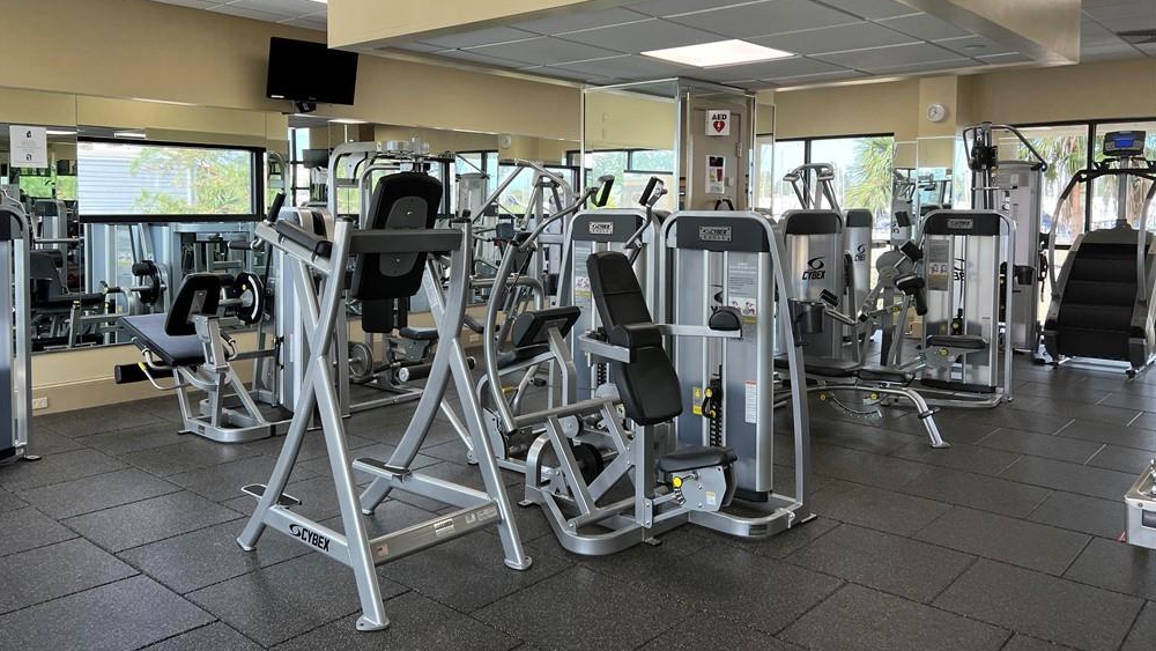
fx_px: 889
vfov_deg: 40.0
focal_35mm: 29
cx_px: 566
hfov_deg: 66.0
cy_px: 251
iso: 50
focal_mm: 5.7
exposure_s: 1/158
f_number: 1.5
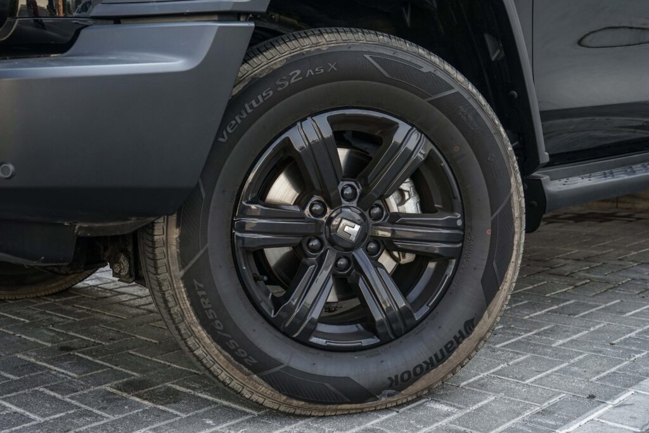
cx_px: 324
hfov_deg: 42.7
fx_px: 829
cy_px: 216
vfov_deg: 29.3
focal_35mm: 46
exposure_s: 1/200
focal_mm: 46
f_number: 8
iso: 500
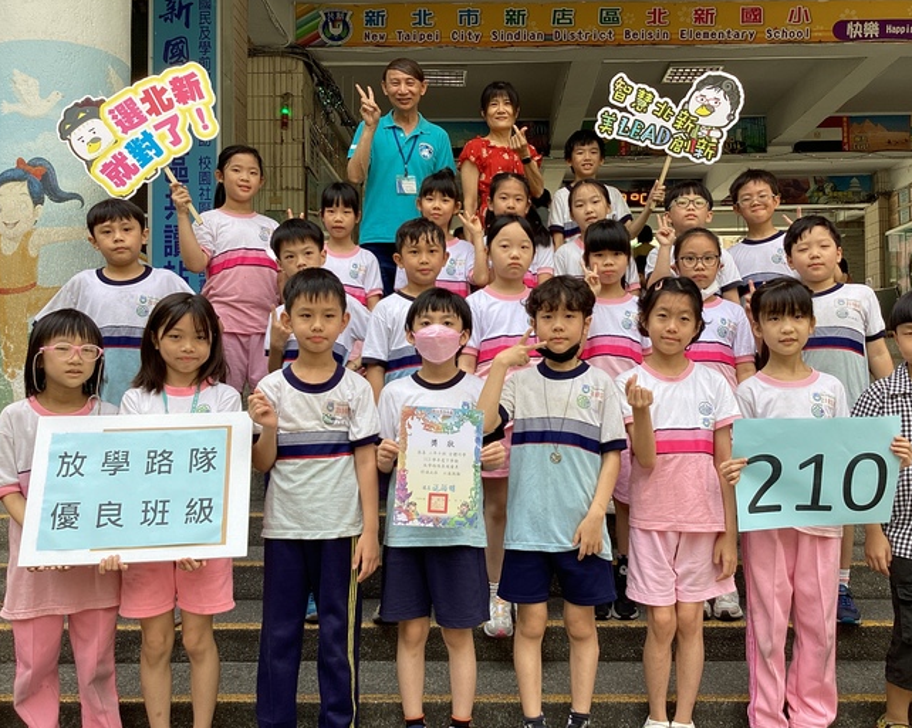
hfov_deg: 54.2
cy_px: 360
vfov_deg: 44.5
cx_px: 487
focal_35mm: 33
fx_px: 890
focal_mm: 3.3
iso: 25
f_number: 2.4
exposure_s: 1/132
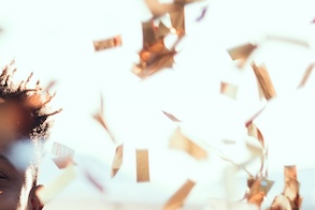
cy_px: 373
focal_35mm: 256
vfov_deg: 5.3
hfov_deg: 7.6
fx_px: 2242
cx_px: -387
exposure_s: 1/4000
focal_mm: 50
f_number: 1.4
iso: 100
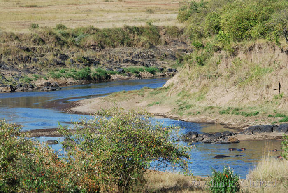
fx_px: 2642
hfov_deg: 6.2
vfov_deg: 4.2
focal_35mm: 330
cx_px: 144
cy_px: 96
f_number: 5.6
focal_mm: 220
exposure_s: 1/400
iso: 100
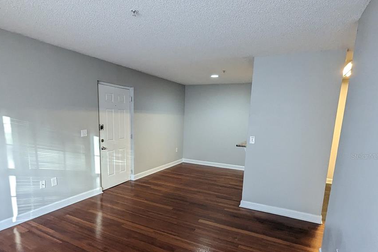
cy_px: 156
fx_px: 199
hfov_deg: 86.9
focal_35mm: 19
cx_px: 183
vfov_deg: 63.7
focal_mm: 1.95
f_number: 2.2
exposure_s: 1/90.1
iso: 272
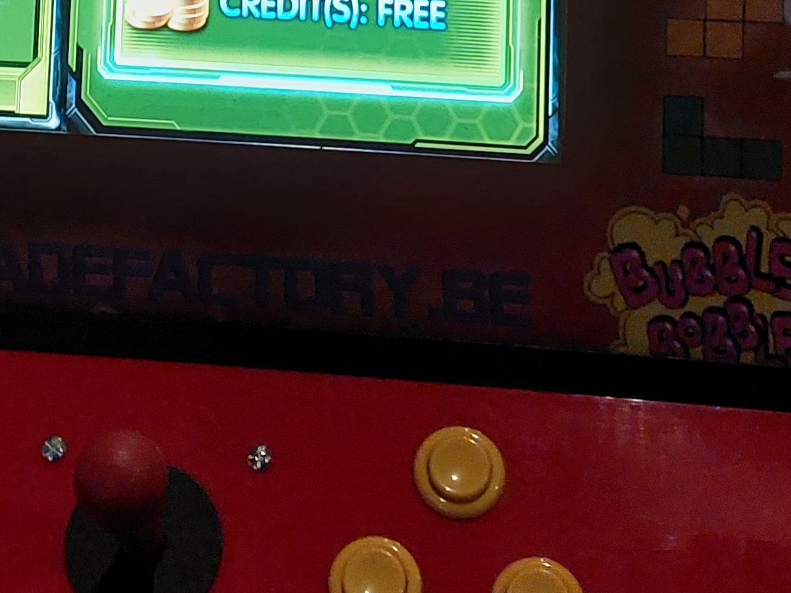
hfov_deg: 20.5
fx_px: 2171
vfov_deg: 14.5
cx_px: 229
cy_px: -292
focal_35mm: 95
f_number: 1.8
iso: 400
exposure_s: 1/50
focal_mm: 5.23
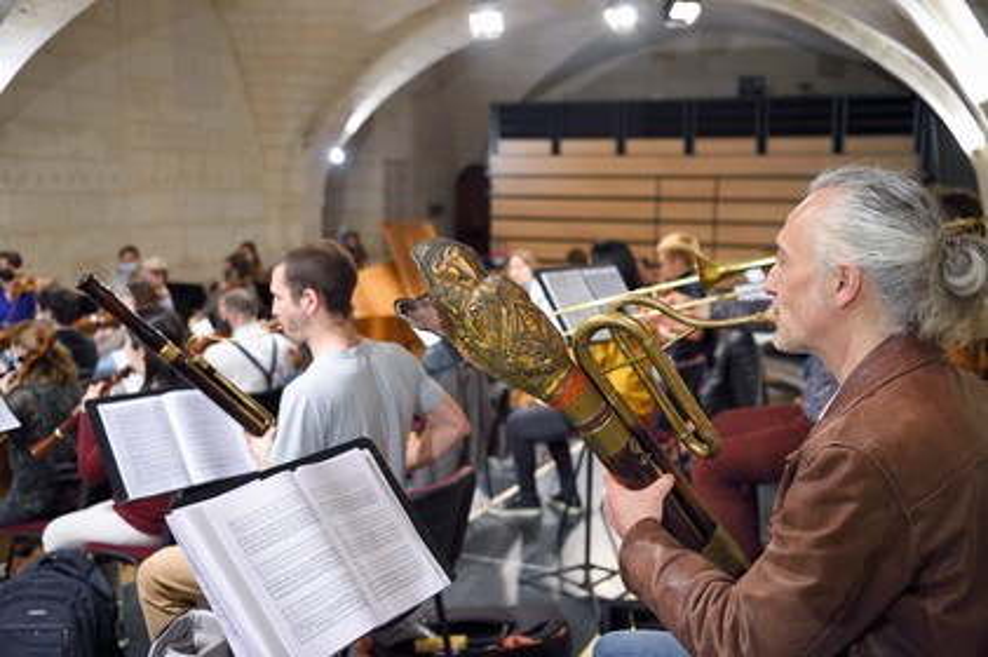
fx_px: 1097
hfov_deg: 48.5
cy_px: 328
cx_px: 494
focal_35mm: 40
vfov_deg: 33.3
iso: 1250
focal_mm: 40
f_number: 2.8
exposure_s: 1/160
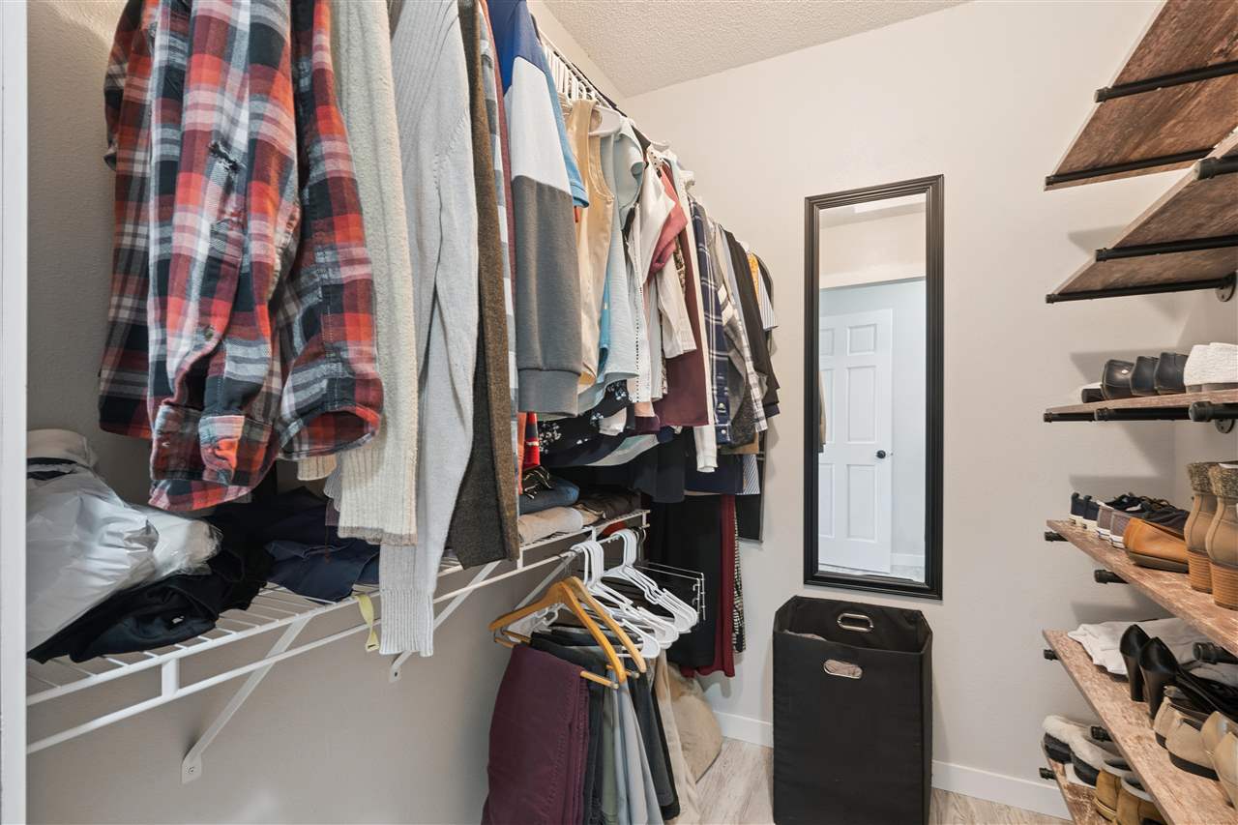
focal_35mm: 16
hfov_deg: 96.7
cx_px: 619
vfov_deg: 73.7
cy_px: 412
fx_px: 550
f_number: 10
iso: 400
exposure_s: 1
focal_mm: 16
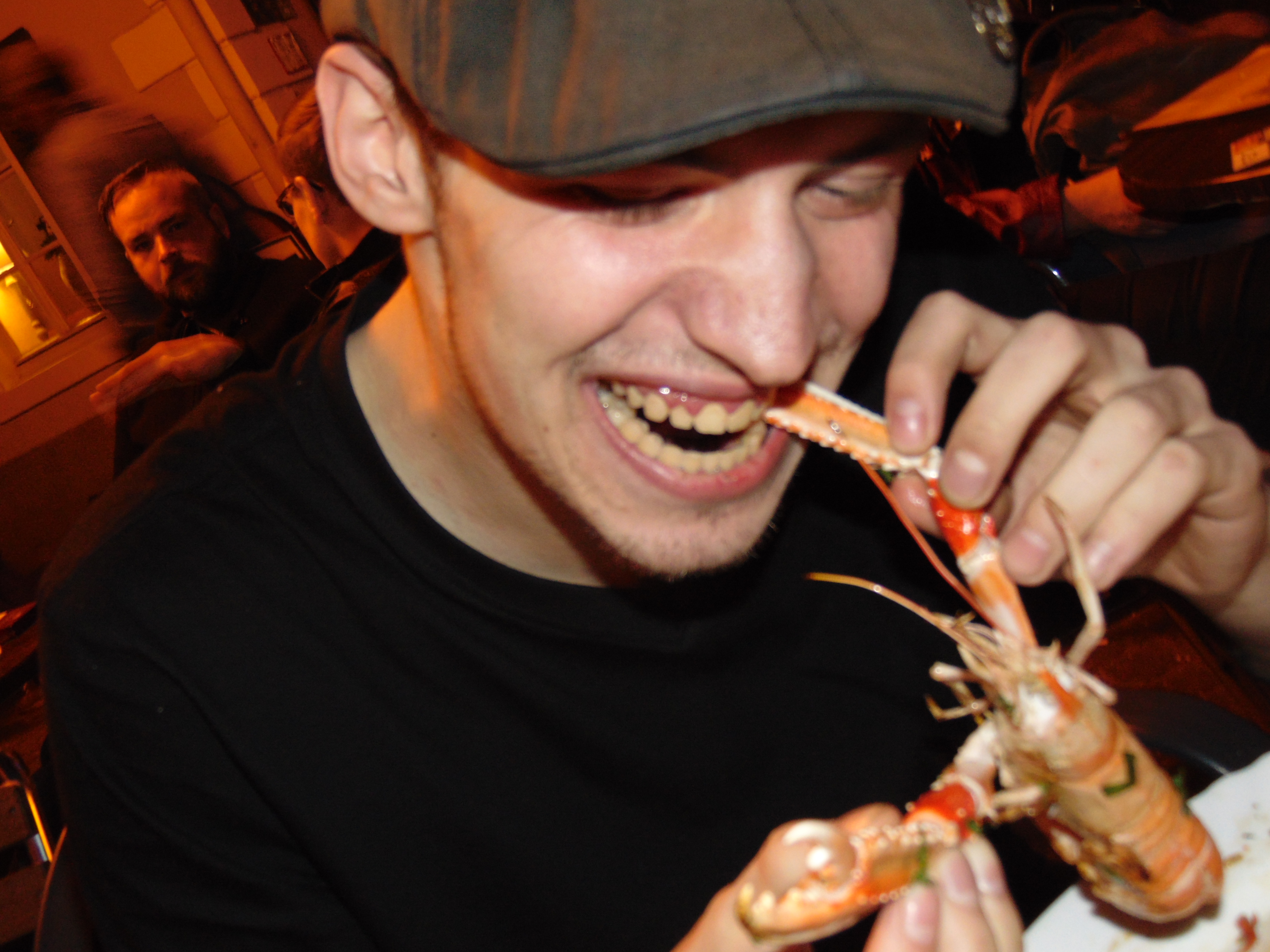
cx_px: 635
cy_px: 476
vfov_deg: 34.3
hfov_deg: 44.8
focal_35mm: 42
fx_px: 1541
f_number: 3.3
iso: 200
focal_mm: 7.6
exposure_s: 1/8
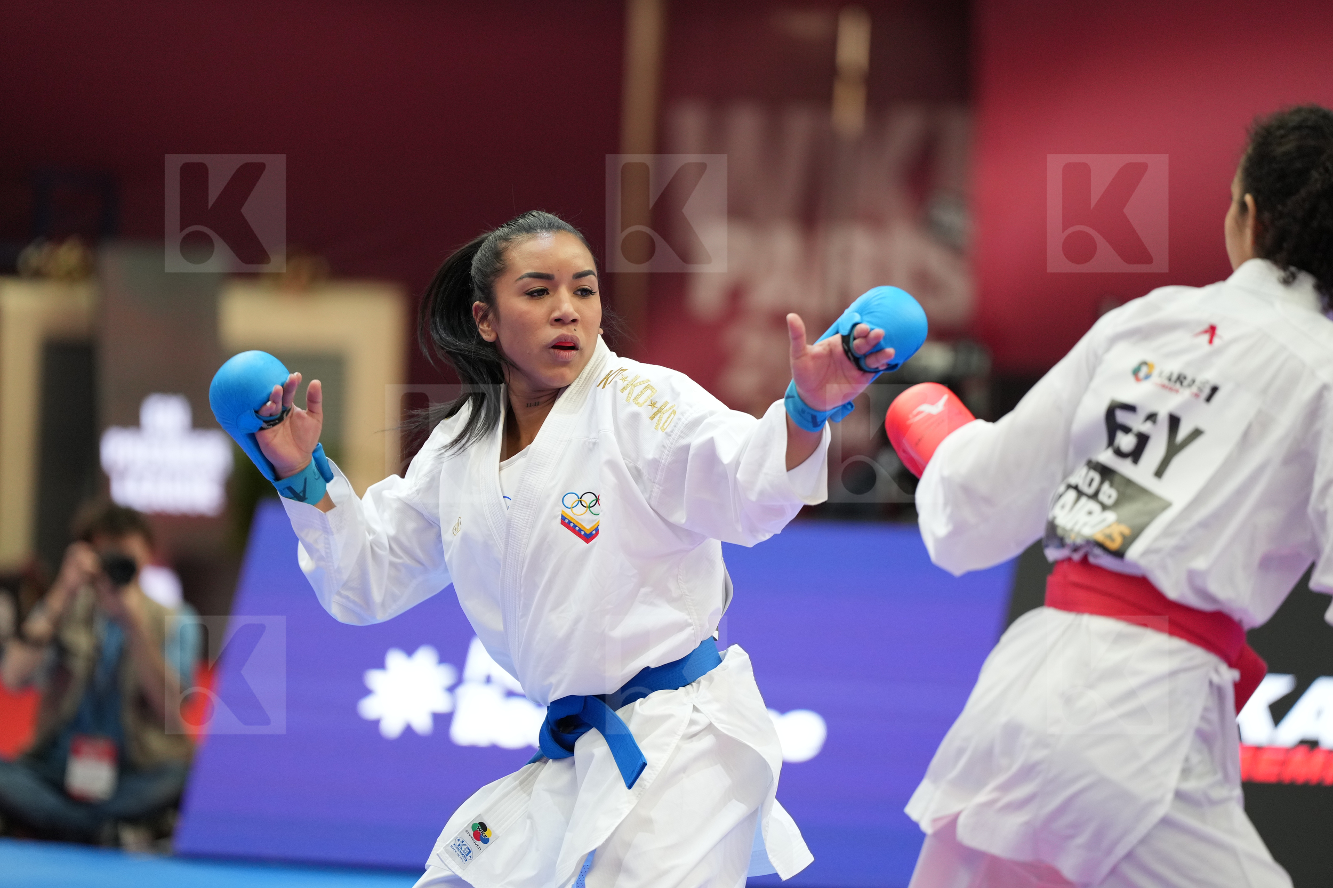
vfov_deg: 6.9
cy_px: 444
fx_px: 7404
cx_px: 666
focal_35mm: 200
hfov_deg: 10.3
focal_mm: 200
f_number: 2.8
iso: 2000
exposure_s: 1/1000
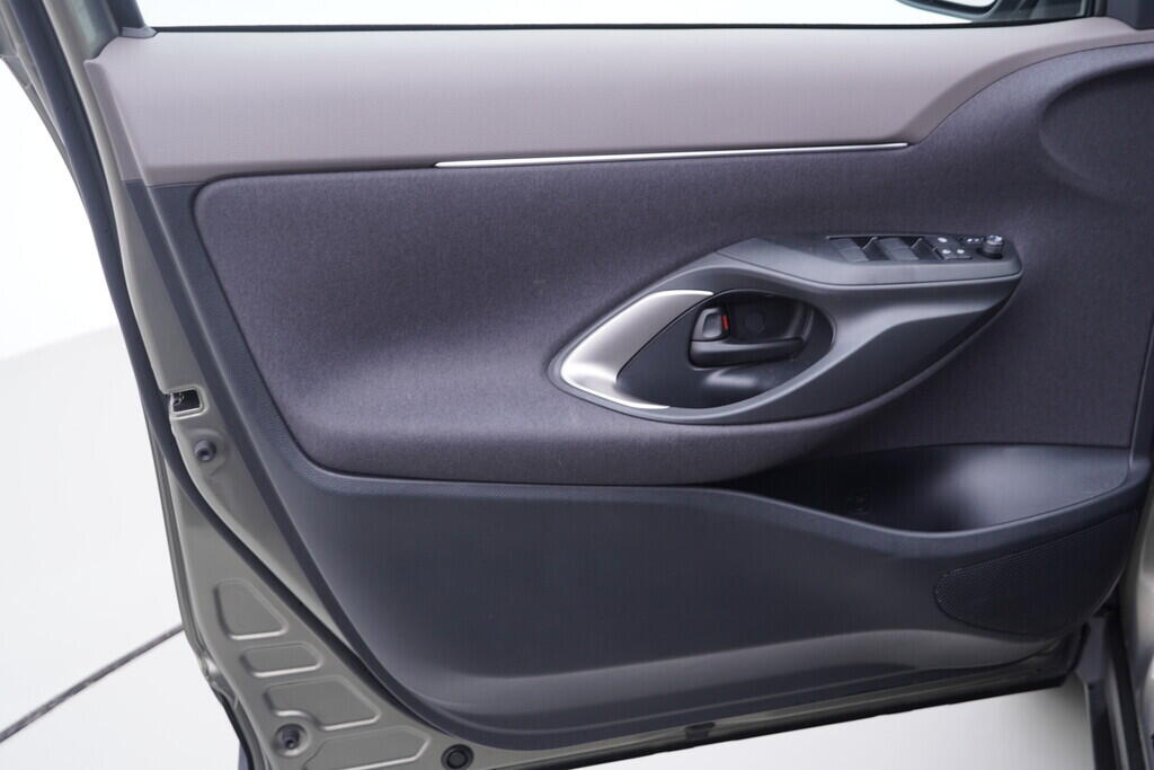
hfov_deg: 53.1
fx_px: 1154
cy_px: 385
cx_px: 577
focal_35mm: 36
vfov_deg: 36.9
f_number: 2.8
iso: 125
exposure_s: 1/40
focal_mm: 24
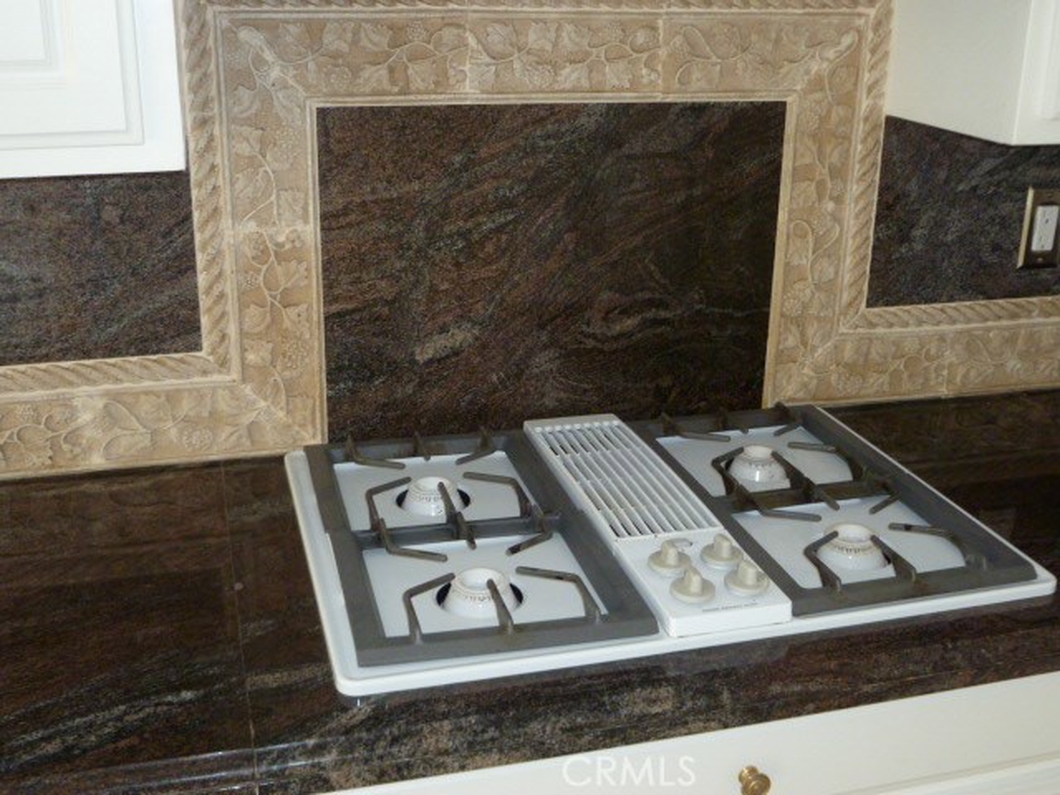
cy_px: 398
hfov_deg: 47.9
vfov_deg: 36.8
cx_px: 530
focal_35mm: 39
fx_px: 1194
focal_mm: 6.9
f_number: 3.7
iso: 320
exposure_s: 1/30
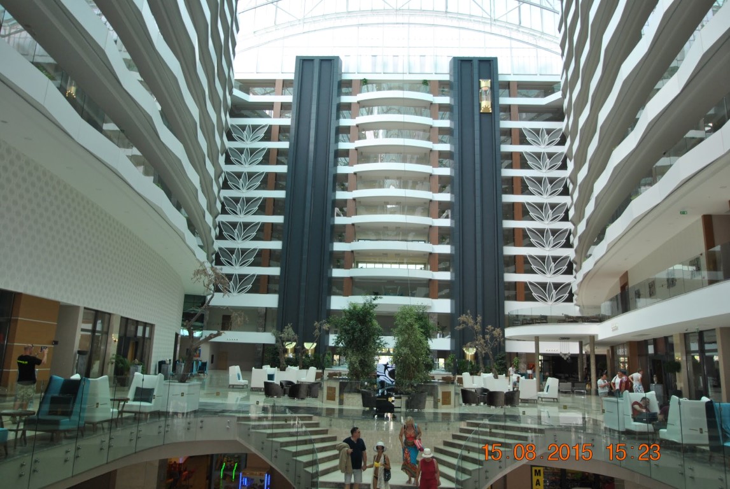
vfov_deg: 50.5
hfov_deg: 70.4
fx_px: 518
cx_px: 365
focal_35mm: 26
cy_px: 244
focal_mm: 17
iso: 180
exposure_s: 1/125
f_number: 4.2
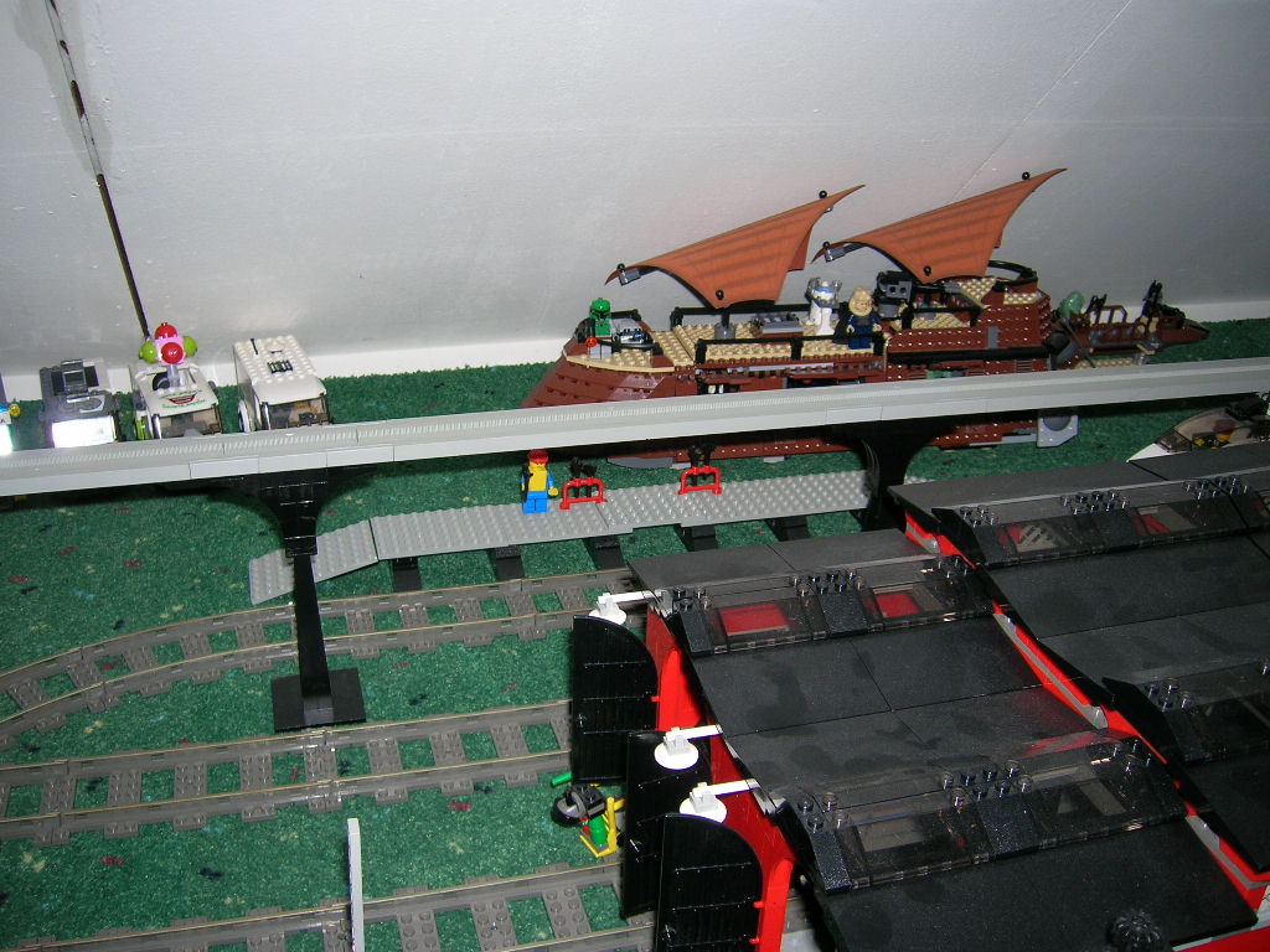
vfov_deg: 41.8
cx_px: 635
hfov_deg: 54.0
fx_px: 1247
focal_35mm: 34
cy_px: 476
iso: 50
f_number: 2.9
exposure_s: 1/60.1
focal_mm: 5.7
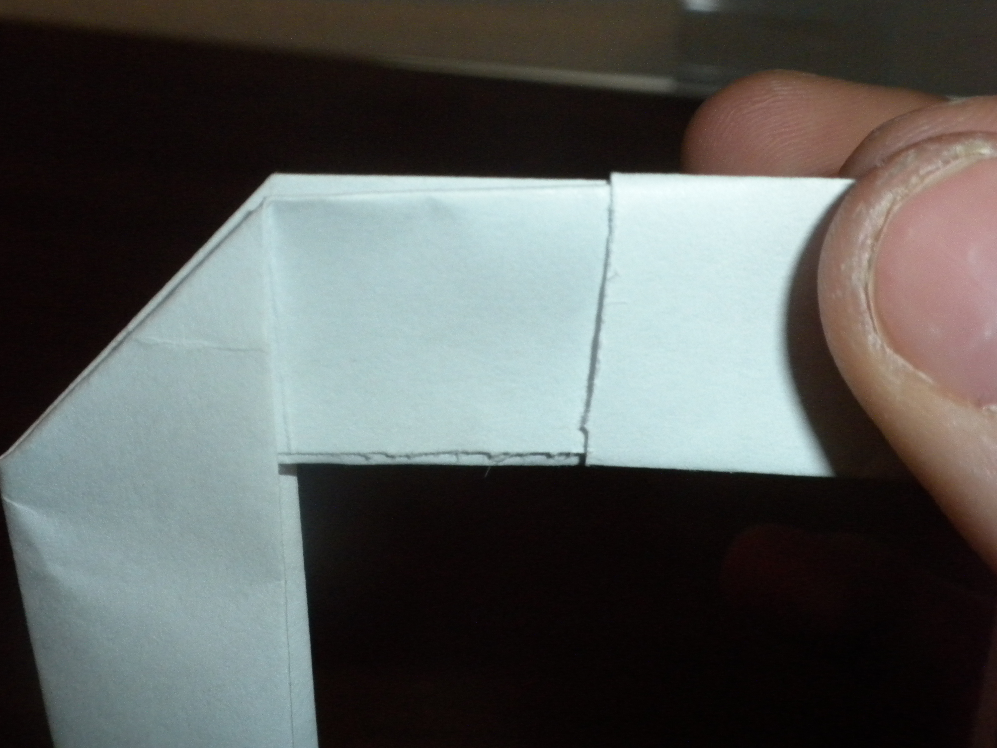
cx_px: 498
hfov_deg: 36.8
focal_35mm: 52
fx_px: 1498
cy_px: 374
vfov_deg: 28.0
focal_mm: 9.1
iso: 400
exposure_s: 1/30
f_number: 11
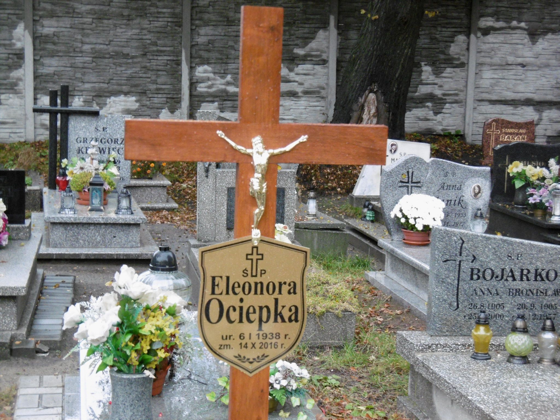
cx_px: 280
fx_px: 1262
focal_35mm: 78
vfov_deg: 18.9
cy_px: 210
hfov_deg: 25.0
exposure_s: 1/60
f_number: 4.5
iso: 400
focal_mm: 14
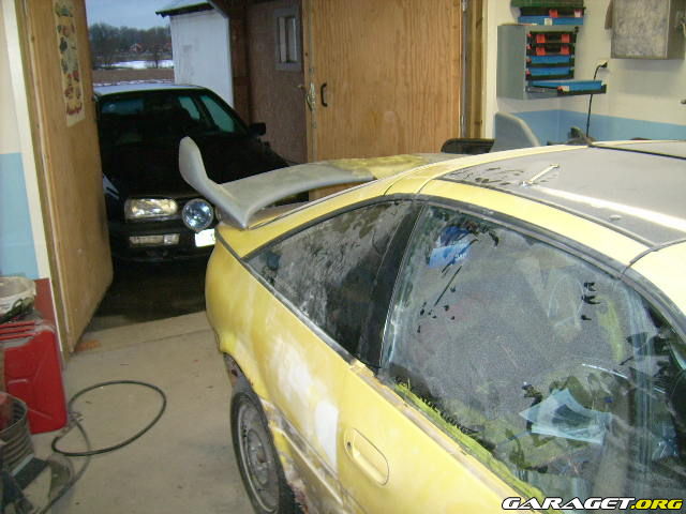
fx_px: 694
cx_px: 343
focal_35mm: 35
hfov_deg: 52.6
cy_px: 257
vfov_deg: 40.7
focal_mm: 5.95
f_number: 2.8
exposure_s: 1/60
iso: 100
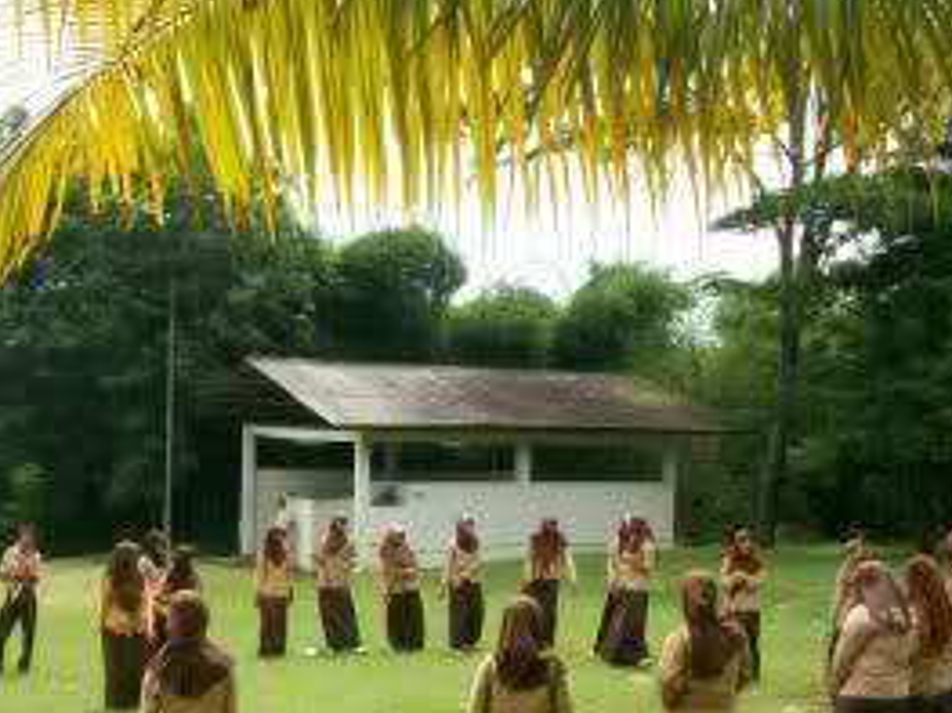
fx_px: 1594
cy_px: 492
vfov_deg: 25.0
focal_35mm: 58
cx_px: 228
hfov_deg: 32.6
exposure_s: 1/241
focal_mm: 5.7
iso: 80
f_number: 5.5
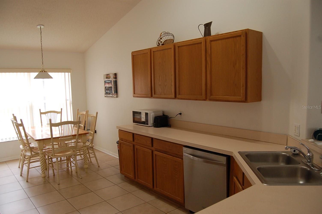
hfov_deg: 67.4
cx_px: 161
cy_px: 107
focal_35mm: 27
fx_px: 241
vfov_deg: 47.8
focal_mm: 18
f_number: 4
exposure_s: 1/60
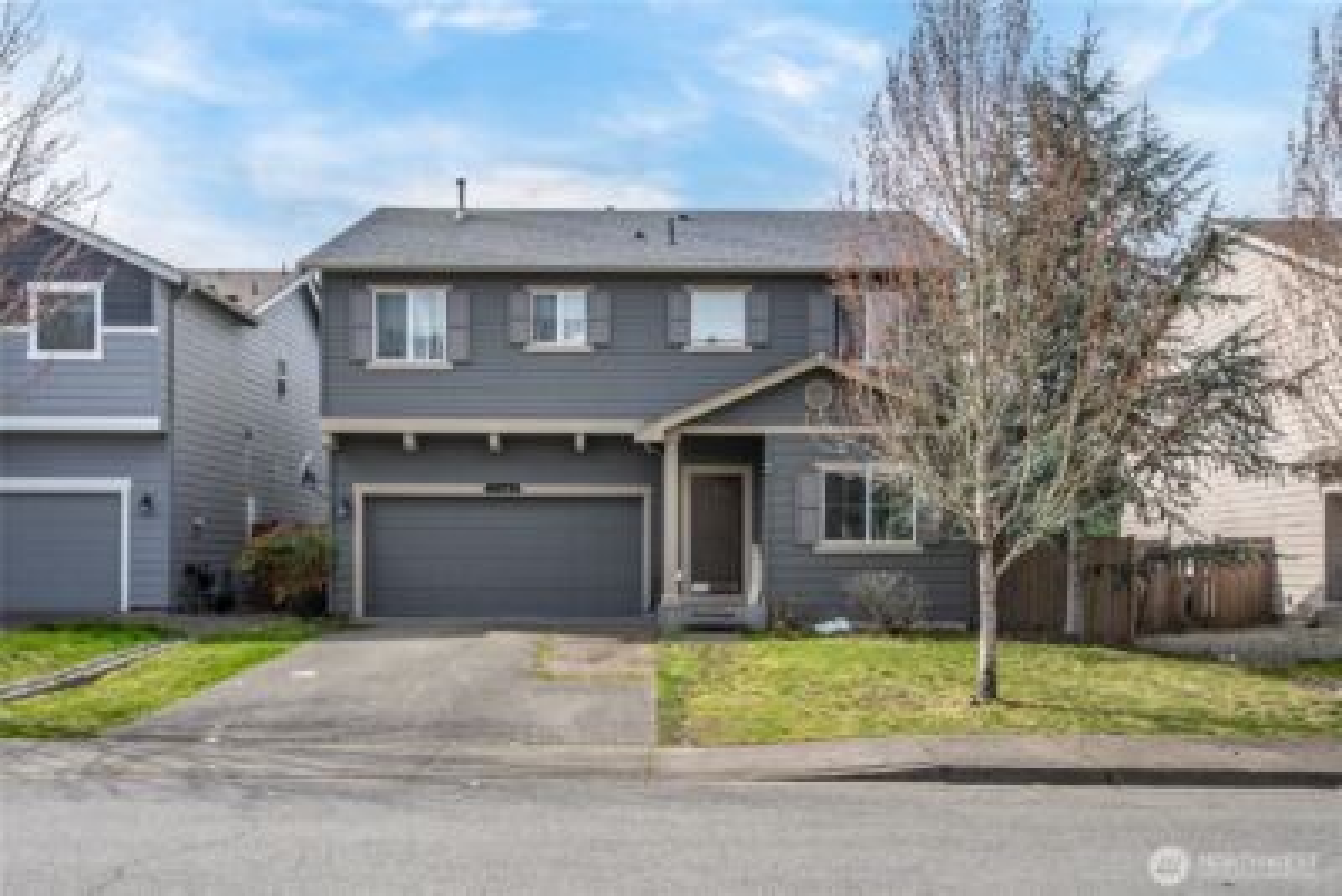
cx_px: 671
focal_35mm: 24
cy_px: 448
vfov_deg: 53.2
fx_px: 895
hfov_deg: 73.7
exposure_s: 1/250
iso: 100
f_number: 6.7
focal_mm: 24
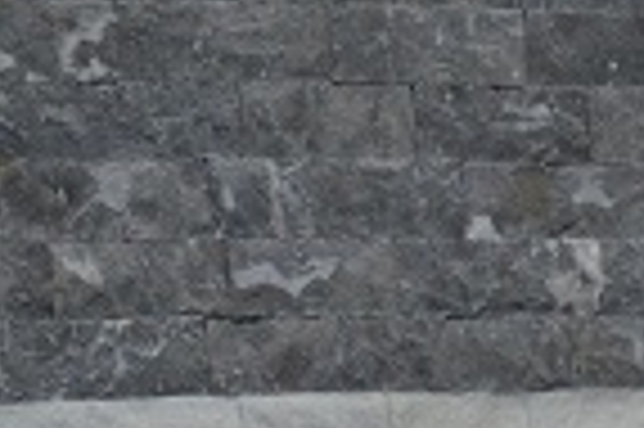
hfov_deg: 9.1
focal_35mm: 220
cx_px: 1022
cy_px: 1167
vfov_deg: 5.9
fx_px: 3940
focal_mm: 21
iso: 400
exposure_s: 1/40
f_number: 3.8
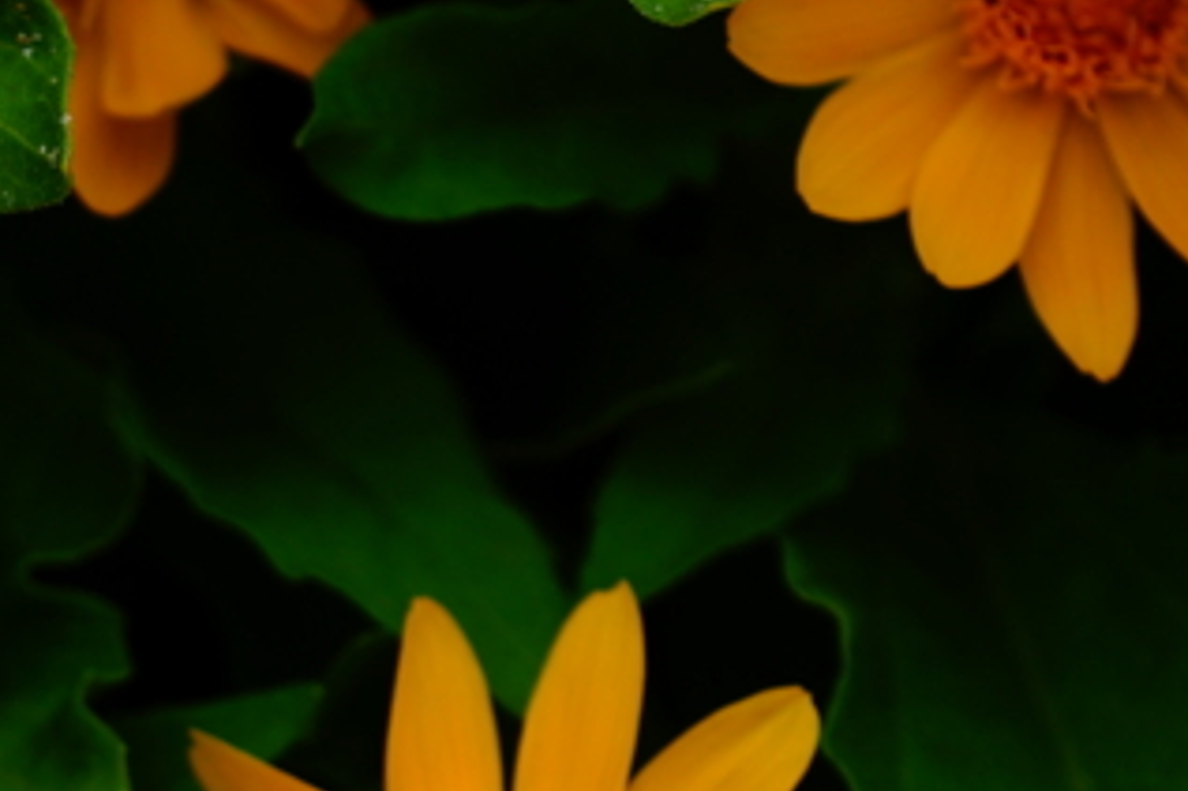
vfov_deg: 2.8
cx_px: 510
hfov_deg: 4.3
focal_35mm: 485
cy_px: 403
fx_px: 15996
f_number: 6.3
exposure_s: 1/200
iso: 160
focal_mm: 128
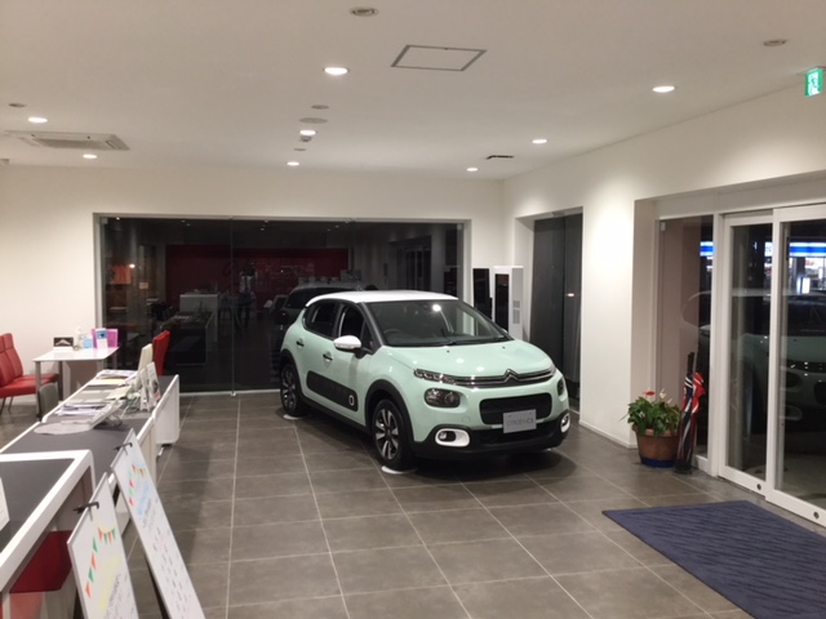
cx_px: 413
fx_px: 740
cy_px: 310
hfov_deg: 58.4
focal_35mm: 31
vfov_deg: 45.4
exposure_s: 1/30
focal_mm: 3.3
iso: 64
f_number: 2.4
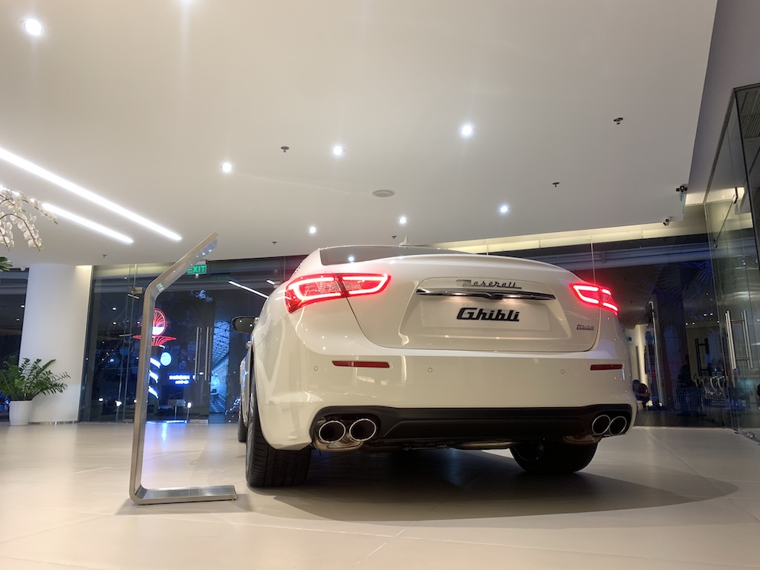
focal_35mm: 26
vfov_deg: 53.1
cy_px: 285
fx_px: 571
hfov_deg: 67.3
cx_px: 380
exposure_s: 1/50
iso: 80
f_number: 1.8
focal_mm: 4.25
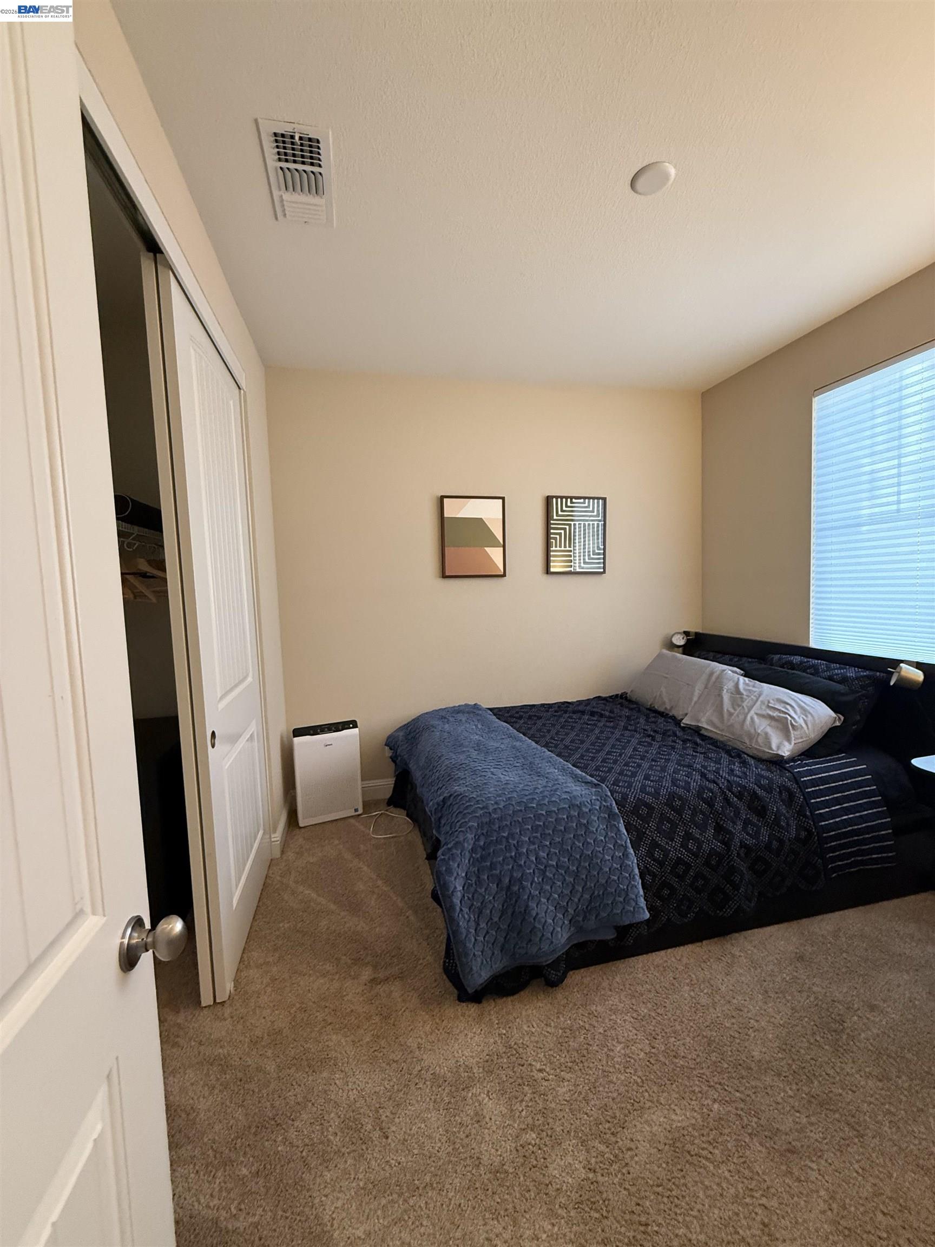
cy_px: 624
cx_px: 468
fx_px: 504
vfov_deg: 102.1
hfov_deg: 85.7
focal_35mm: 14
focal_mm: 2.22
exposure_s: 1/60
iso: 320
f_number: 2.2
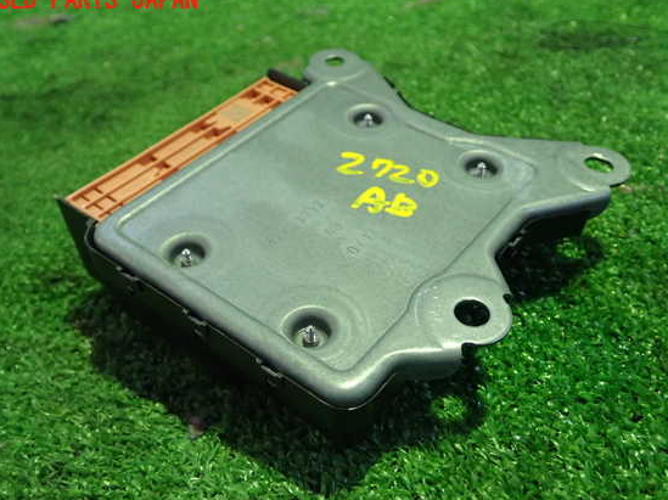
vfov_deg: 40.6
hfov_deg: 52.7
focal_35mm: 35
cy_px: 259
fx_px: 675
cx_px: 342
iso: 640
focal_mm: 5.79
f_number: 2.4
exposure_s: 1/30
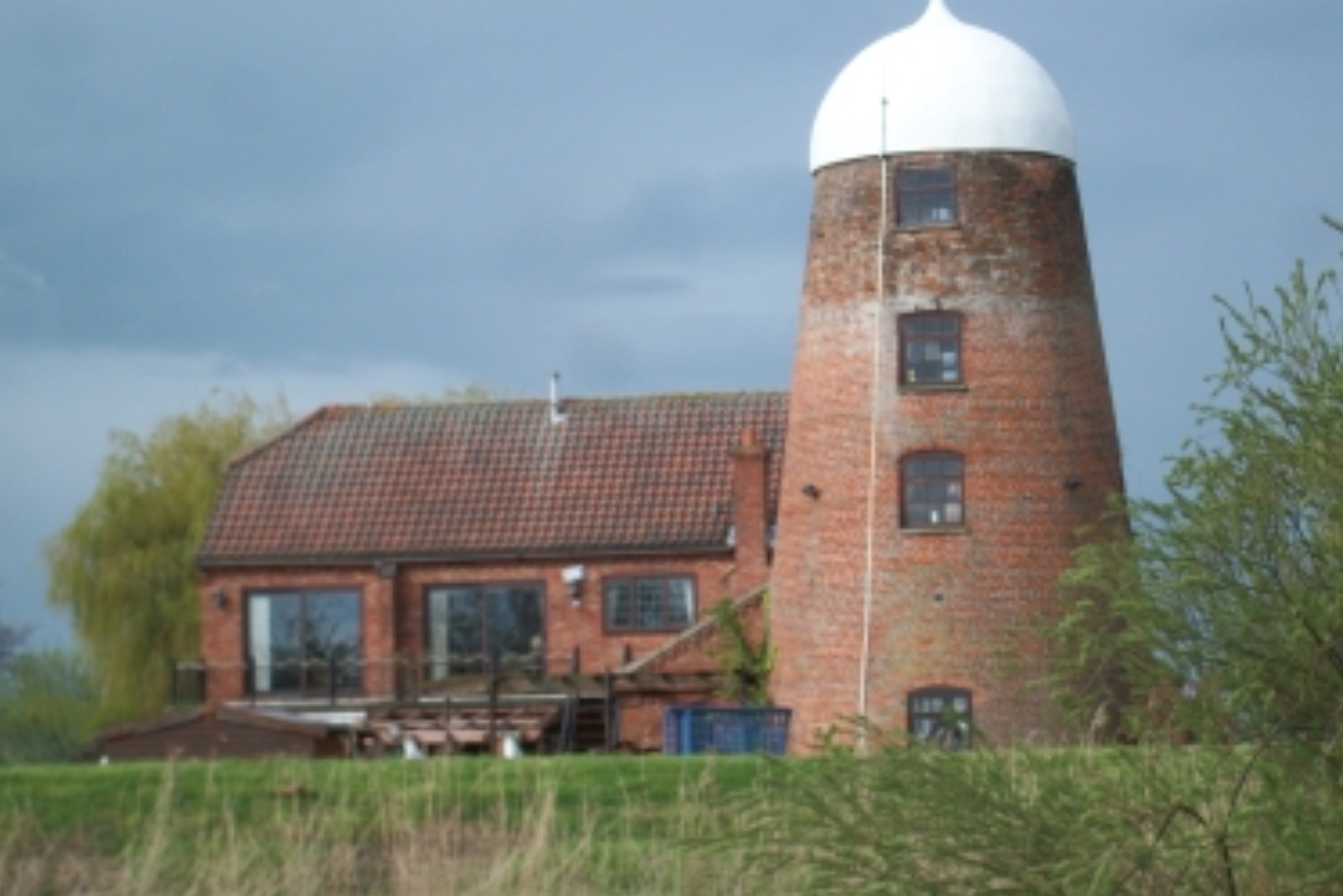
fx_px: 4366
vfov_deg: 11.7
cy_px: 421
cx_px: 677
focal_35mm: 117
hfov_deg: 17.5
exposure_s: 1/320
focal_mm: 18.8
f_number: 5.7
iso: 80
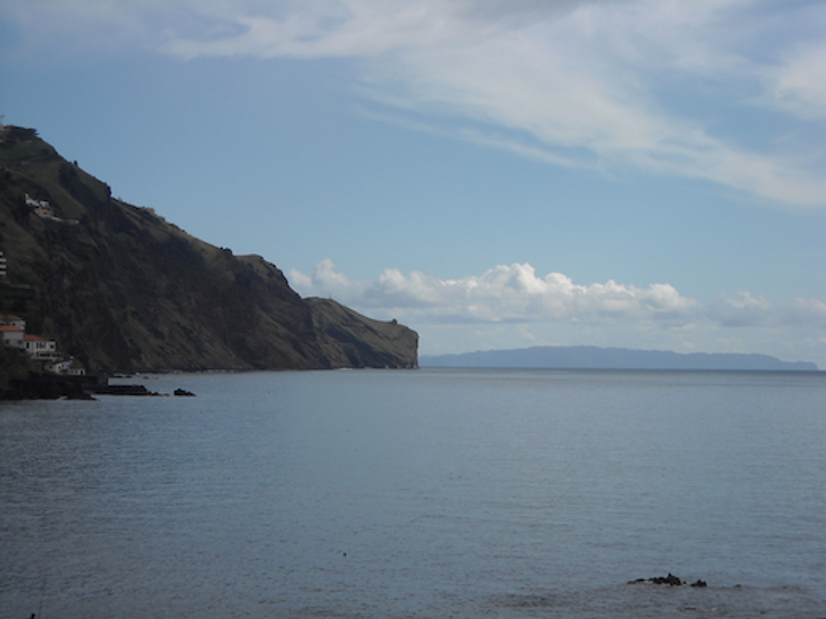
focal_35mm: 84
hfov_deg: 23.3
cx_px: 413
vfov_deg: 17.6
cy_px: 310
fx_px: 2004
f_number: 8.2
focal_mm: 13.73
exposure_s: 1/309
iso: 64
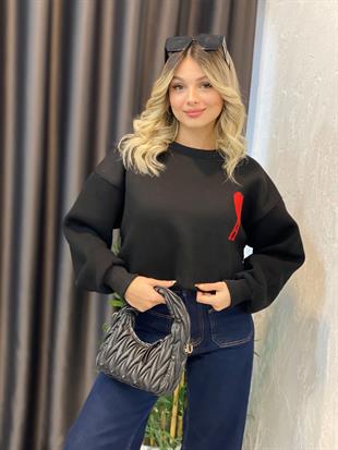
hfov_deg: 28.0
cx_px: 169
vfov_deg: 36.8
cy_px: 225
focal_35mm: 52
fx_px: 677
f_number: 2
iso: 160
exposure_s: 1/100
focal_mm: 6
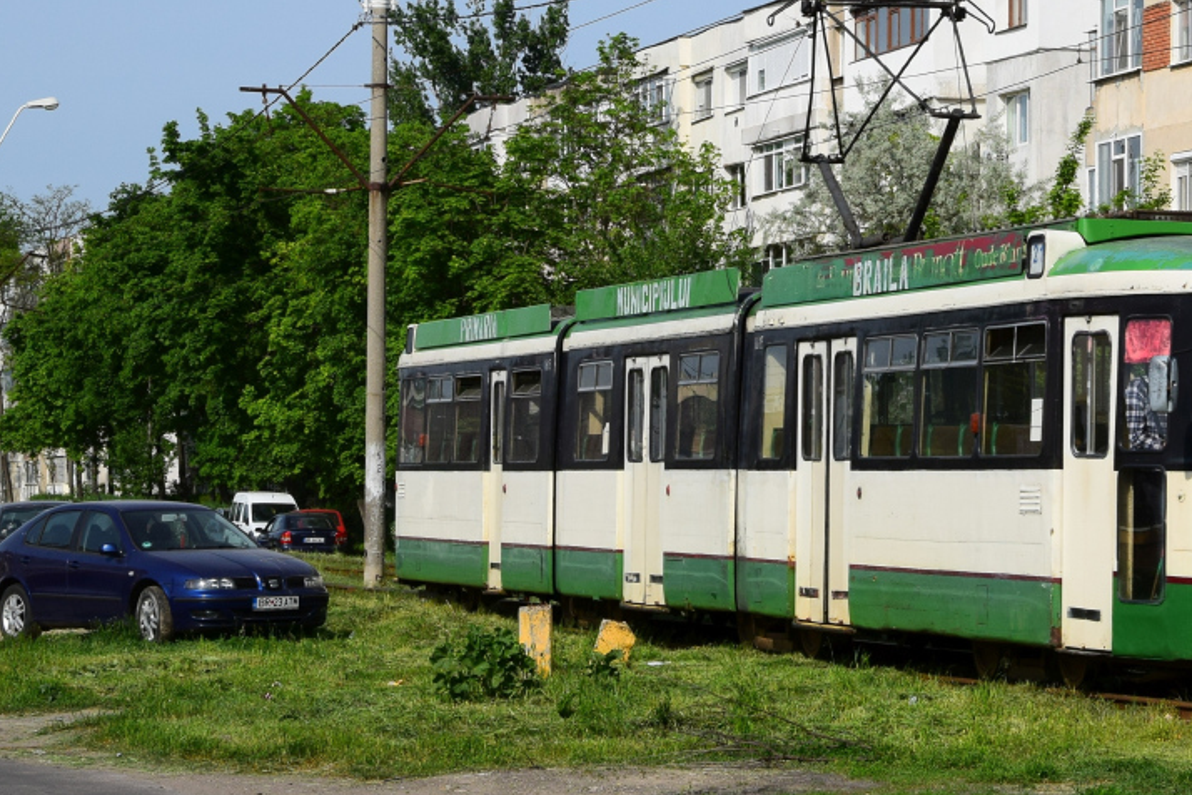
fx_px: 4069
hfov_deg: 16.5
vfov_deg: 11.1
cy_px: 186
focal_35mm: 123
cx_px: 1050
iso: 250
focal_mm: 45
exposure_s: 1/500
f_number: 11
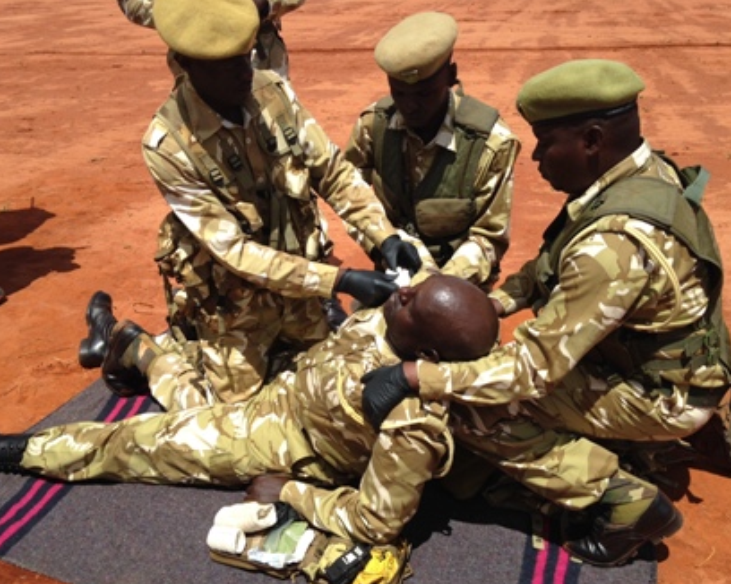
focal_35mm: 35
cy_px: 296
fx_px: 757
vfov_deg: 42.2
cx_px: 363
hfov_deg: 51.6
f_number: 2.4
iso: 50
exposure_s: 1/1695
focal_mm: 4.12
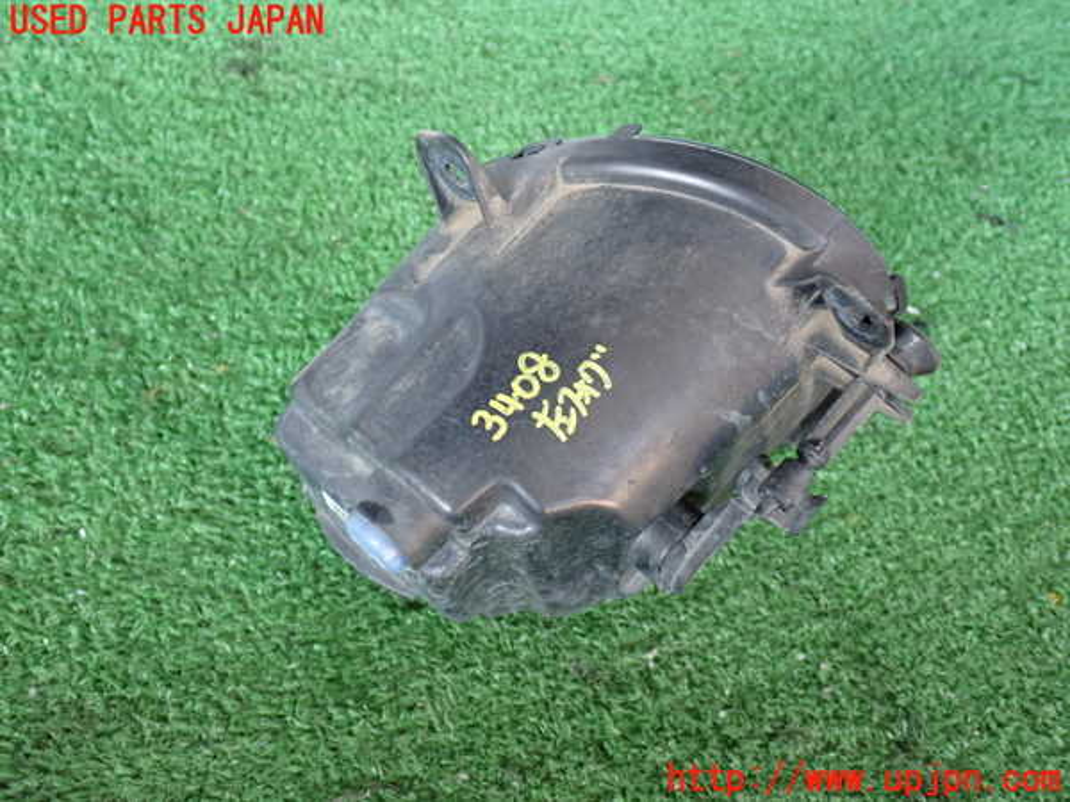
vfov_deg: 35.1
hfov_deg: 45.8
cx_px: 535
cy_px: 401
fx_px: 1267
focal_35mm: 41
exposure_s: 1/40
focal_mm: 7.31
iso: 320
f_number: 2.8
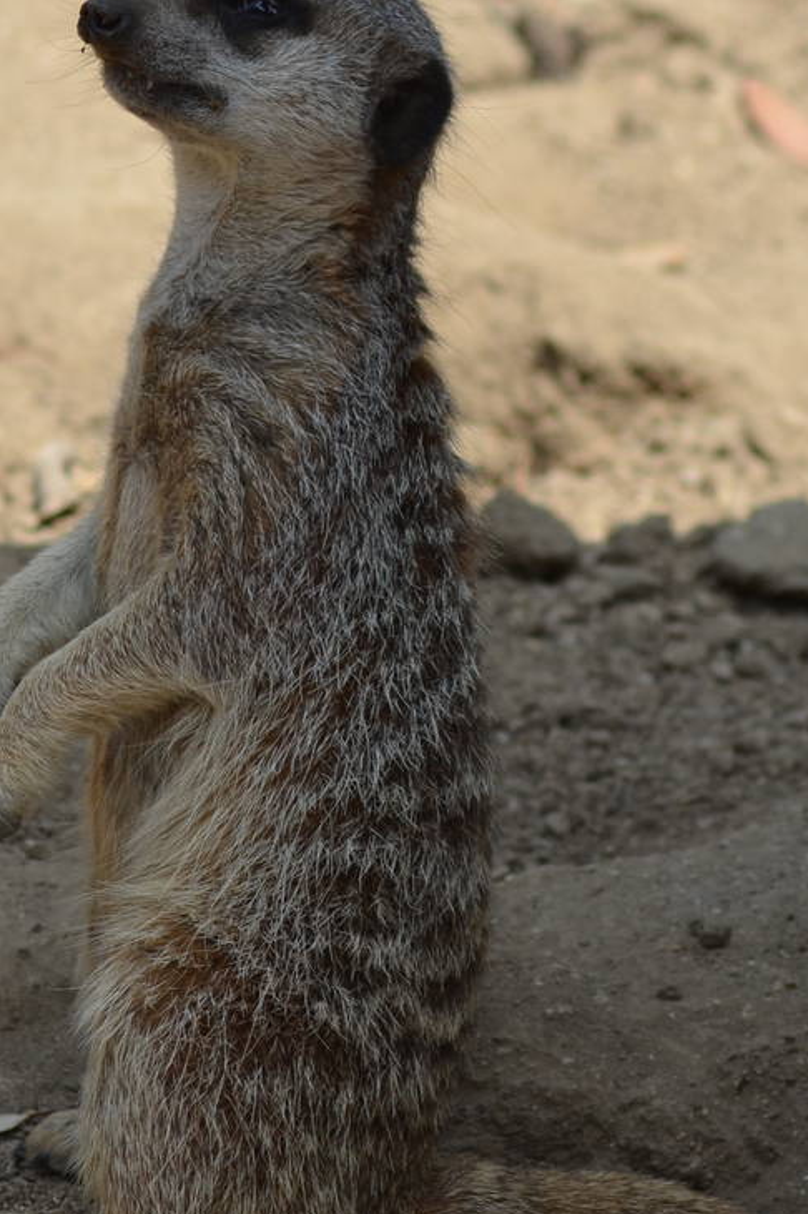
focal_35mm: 394
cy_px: 682
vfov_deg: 5.2
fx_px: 13276
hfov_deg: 3.5
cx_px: 424
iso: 200
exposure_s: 1/640
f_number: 6.3
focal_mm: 120
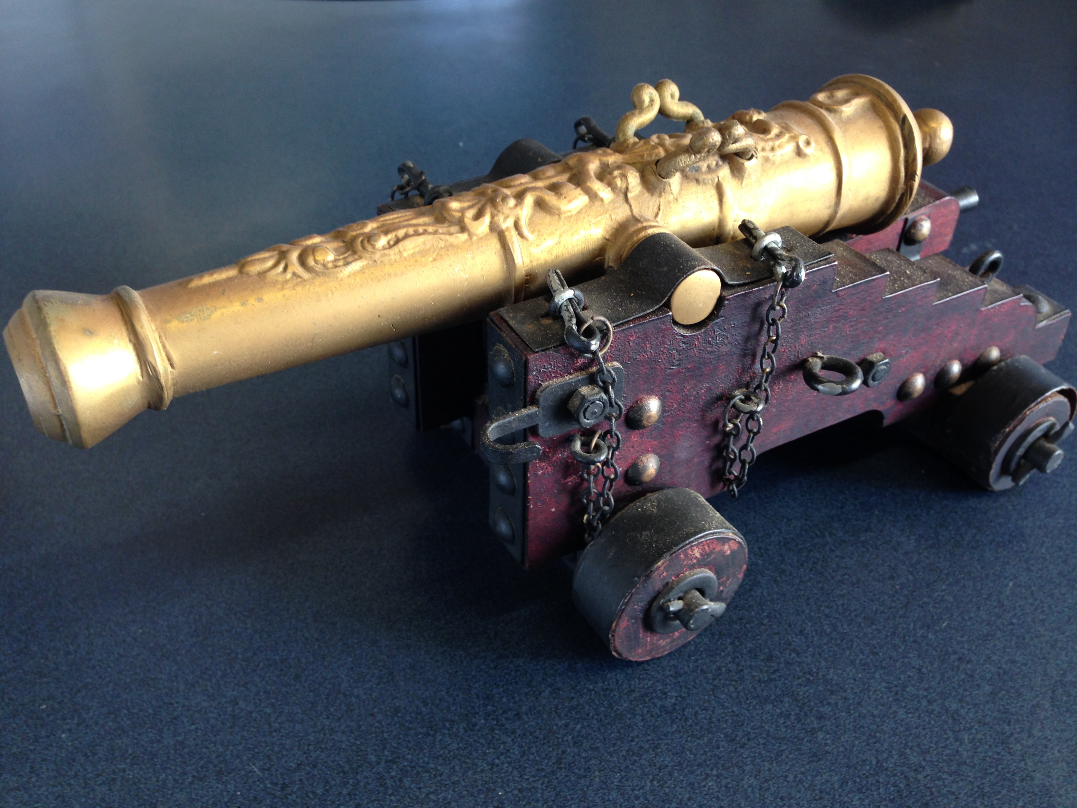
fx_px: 1027
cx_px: 538
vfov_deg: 42.9
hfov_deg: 55.4
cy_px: 404
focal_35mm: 33
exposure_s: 1/20
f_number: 2.4
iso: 80
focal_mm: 4.12
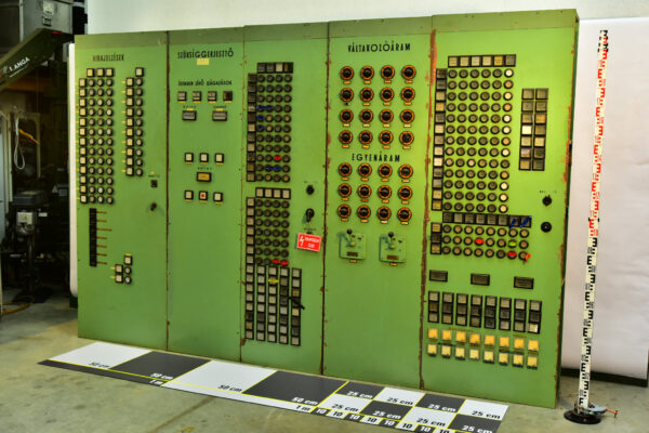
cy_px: 216
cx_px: 324
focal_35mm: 40
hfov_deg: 48.5
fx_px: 721
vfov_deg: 33.4
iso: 500
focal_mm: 40
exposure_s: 1/60
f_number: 8
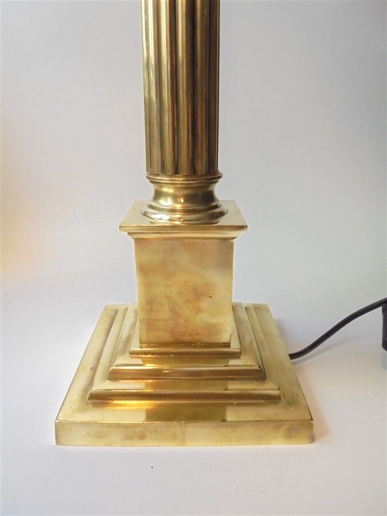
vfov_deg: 67.3
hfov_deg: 53.1
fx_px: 388
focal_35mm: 26
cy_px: 258
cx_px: 194
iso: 400
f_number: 3.5
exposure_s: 1/30
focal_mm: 4.6
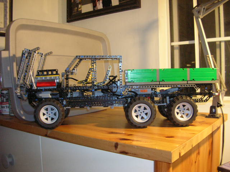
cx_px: 115
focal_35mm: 35
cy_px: 86
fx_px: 233
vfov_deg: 40.7
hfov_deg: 52.6
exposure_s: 1/6
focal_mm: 5.8
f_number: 2.8
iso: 200
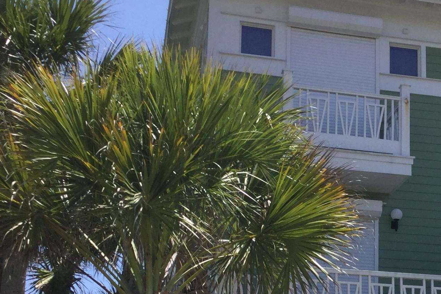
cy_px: 276
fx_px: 943
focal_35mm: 77
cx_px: 377
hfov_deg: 25.7
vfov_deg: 17.4
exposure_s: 1/1274
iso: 25
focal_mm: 3.3
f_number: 2.4
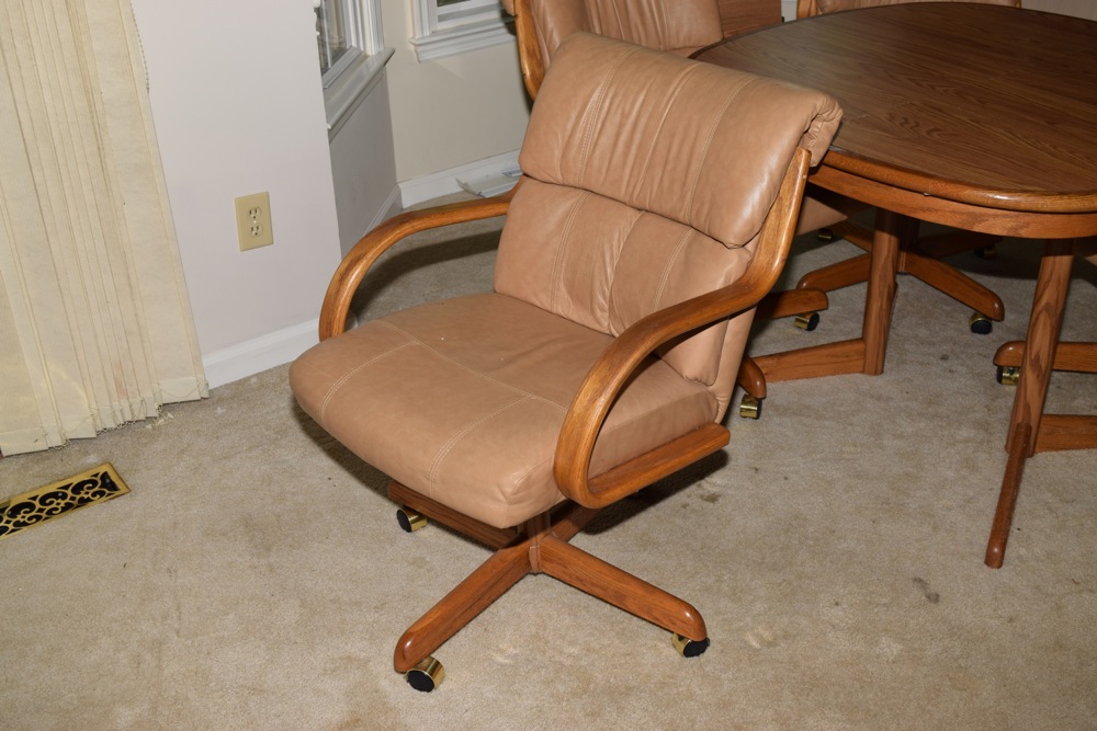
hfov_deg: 47.9
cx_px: 548
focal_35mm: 40
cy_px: 366
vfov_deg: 33.0
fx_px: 1234
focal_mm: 27
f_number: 6.3
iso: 100
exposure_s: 1/60
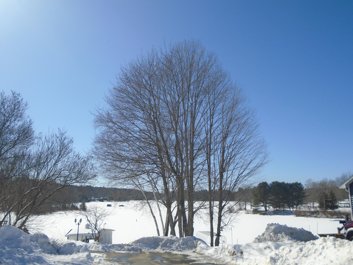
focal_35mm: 31
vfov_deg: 45.4
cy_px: 132
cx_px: 176
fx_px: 316
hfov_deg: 58.4
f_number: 8.8
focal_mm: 5.5
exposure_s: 1/400
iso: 100
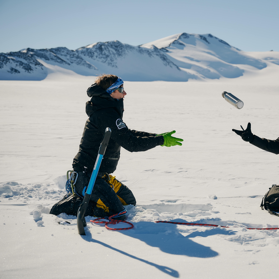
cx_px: 209
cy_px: 140
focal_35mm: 63
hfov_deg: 26.9
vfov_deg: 27.3
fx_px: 574
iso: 100
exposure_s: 1/3200
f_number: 4.5
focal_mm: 49
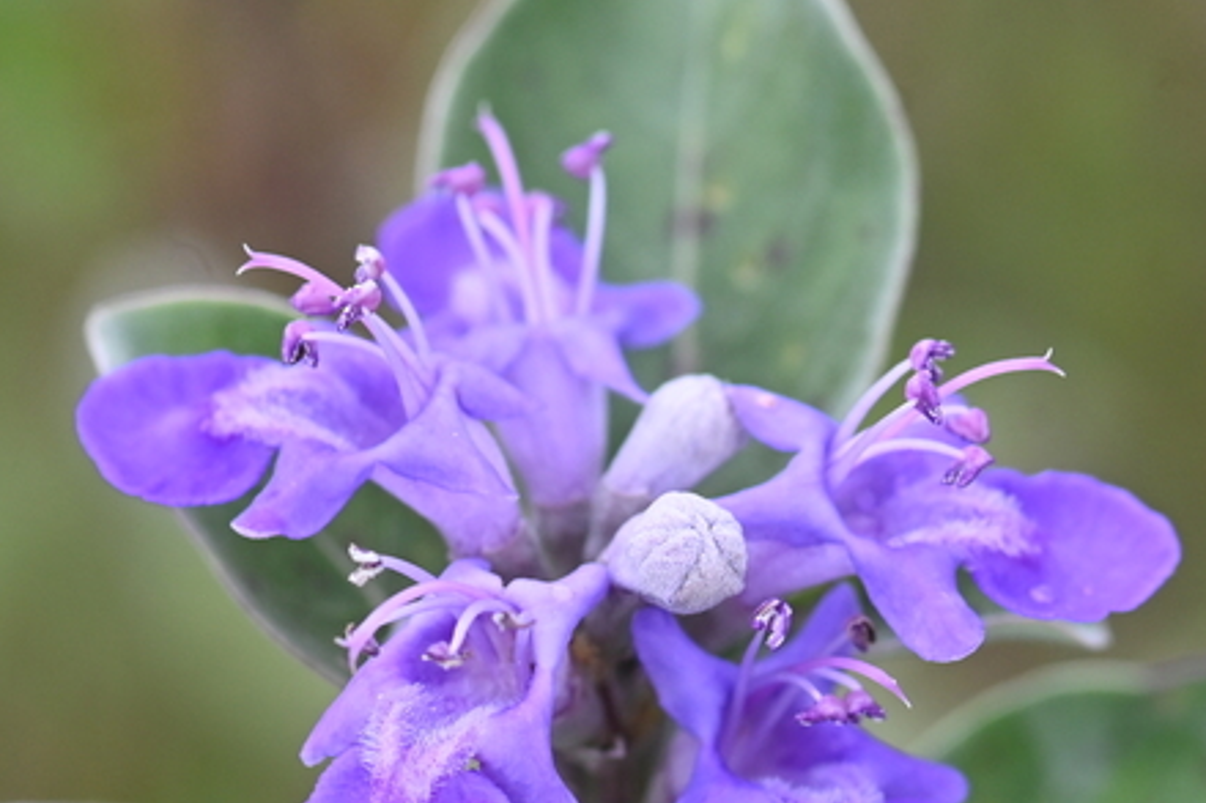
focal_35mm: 272
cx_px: 622
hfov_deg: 7.6
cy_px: 843
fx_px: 9108
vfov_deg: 5.0
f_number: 8
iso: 800
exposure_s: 1/200
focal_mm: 105
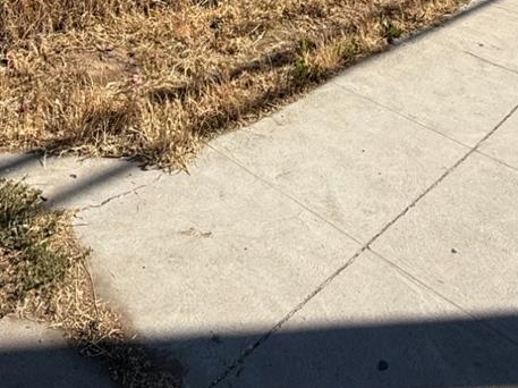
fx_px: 688
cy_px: -199
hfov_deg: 41.0
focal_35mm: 46
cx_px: 202
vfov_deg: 24.3
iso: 50
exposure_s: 1/2611
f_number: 2.2
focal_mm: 2.22
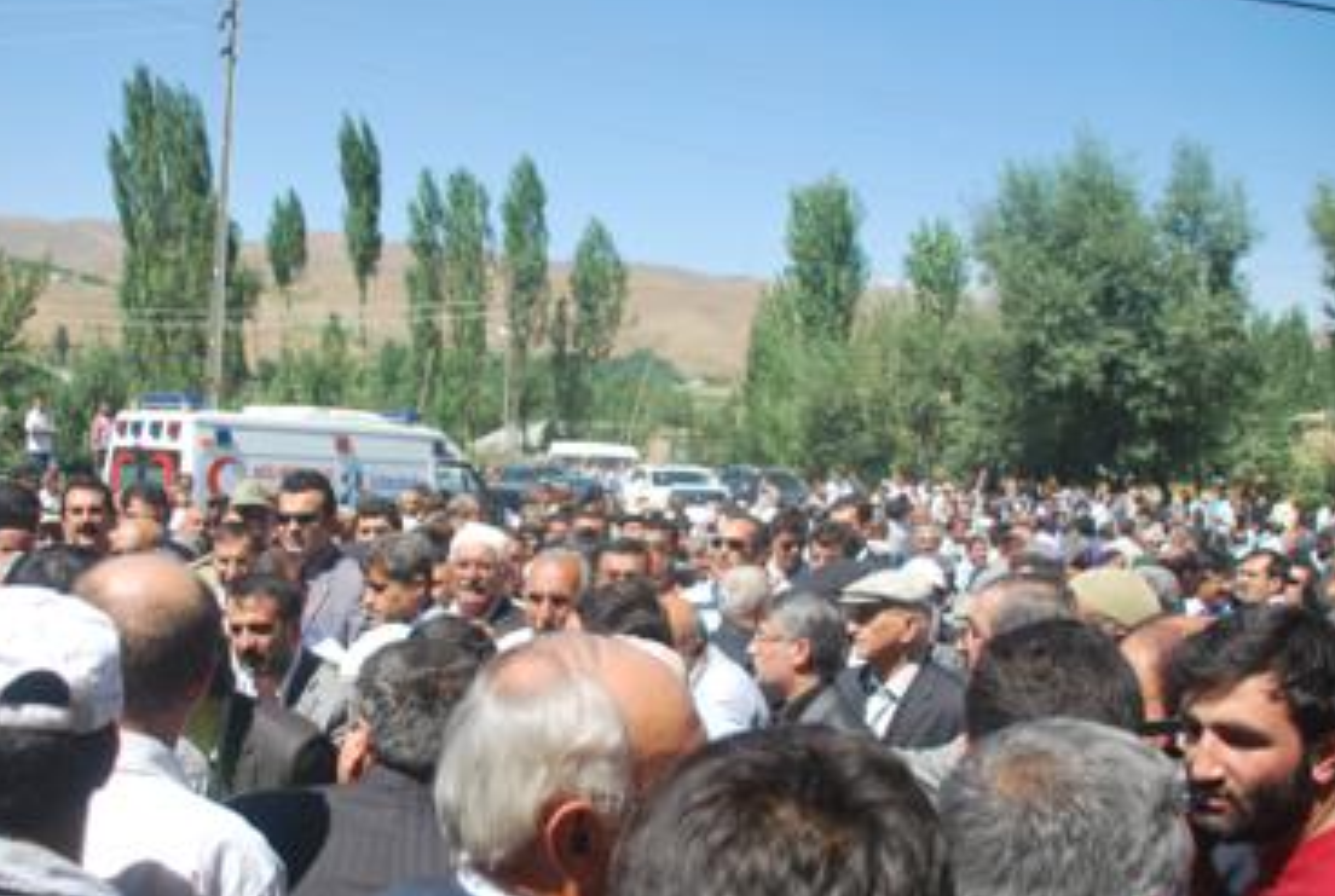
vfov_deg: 7.1
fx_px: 7209
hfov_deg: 10.6
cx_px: 600
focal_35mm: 194
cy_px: 533
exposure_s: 1/640
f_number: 6.3
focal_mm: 98
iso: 100
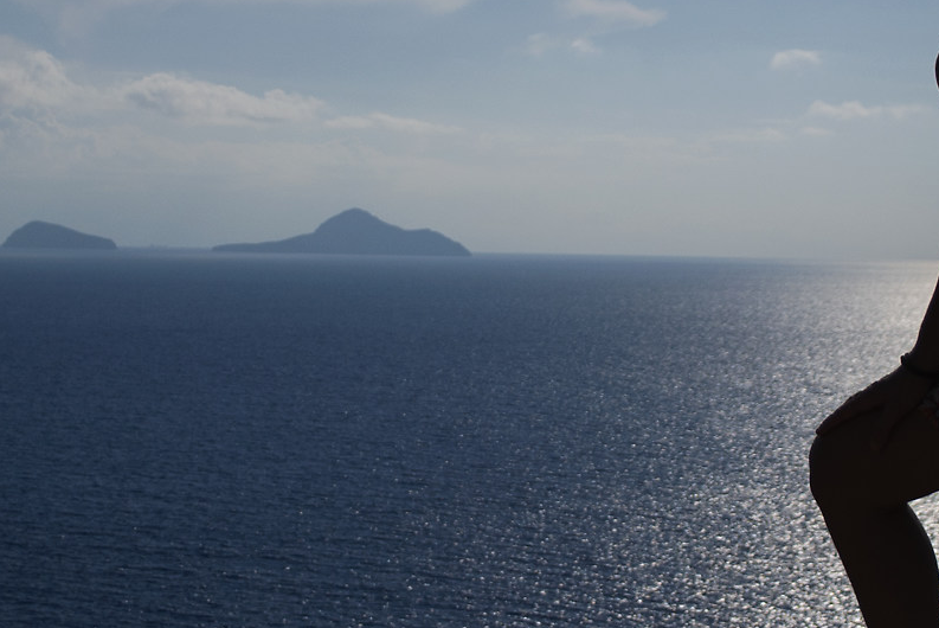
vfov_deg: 12.6
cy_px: 245
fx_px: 2845
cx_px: 539
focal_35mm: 109
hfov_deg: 18.7
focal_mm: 24
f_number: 4
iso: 100
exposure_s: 1/4000
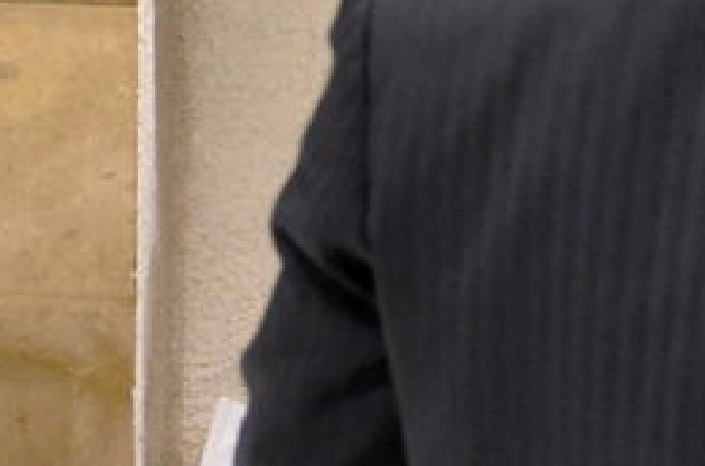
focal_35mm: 178
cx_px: -545
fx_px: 3477
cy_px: -374
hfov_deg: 10.9
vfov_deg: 7.4
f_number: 3.5
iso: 1000
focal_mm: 22
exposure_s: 1/60
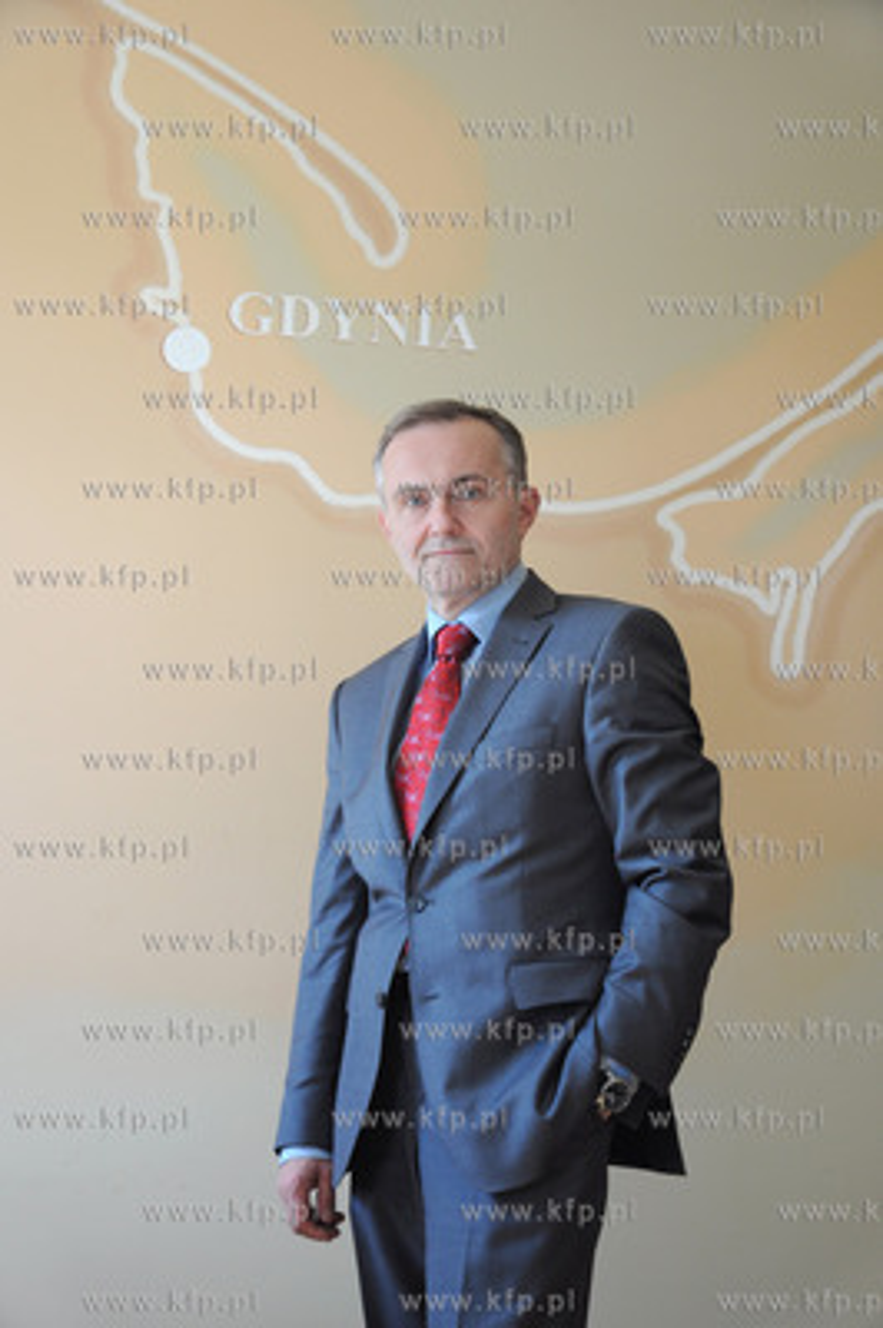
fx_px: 1769
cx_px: 442
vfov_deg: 41.1
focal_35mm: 48
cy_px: 664
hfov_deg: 28.0
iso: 400
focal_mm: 32
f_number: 4.5
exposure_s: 1/40
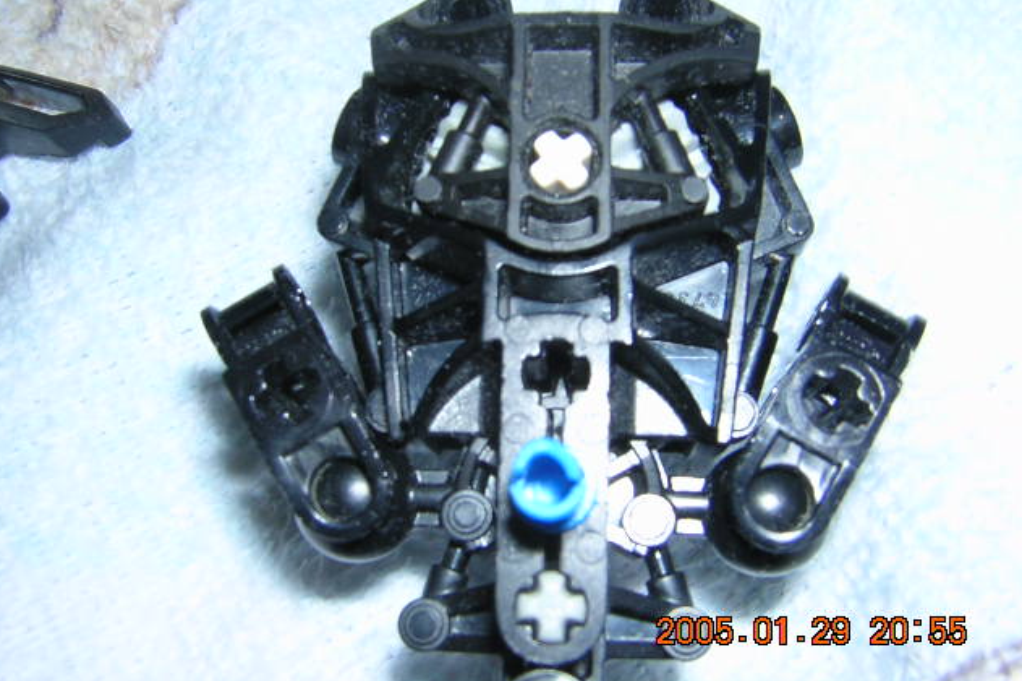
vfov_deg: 35.0
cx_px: 507
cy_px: 323
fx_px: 1078
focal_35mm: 38
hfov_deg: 50.7
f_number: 5.2
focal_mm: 4.7
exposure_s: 1/60.1
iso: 100
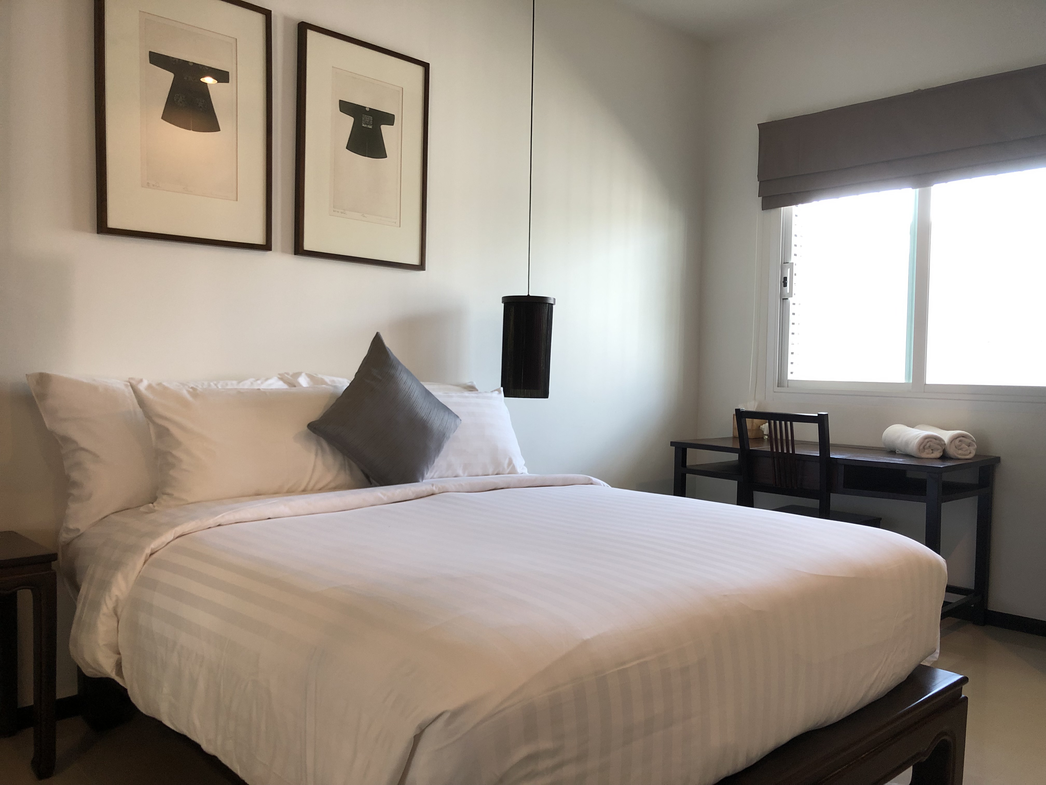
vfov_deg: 49.7
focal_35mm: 28
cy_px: 392
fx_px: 846
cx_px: 523
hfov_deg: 63.4
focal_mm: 4
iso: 40
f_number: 1.8
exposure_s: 1/25
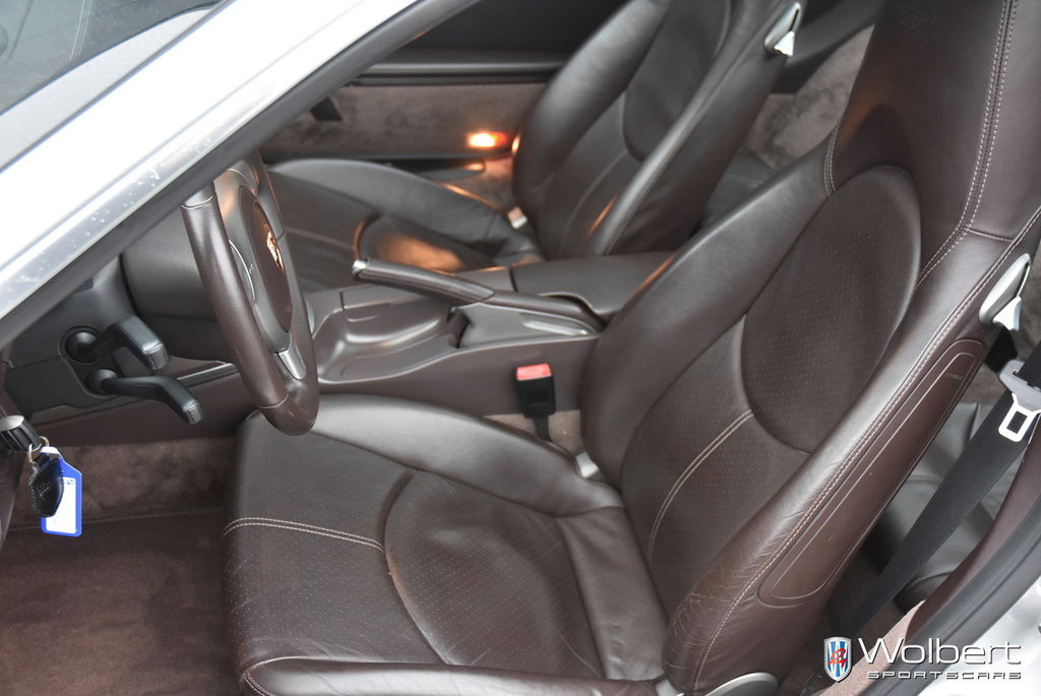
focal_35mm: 44
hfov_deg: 44.9
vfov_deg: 30.9
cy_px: 348
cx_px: 520
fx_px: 1259
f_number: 4
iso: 1100
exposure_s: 1/60
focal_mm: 29
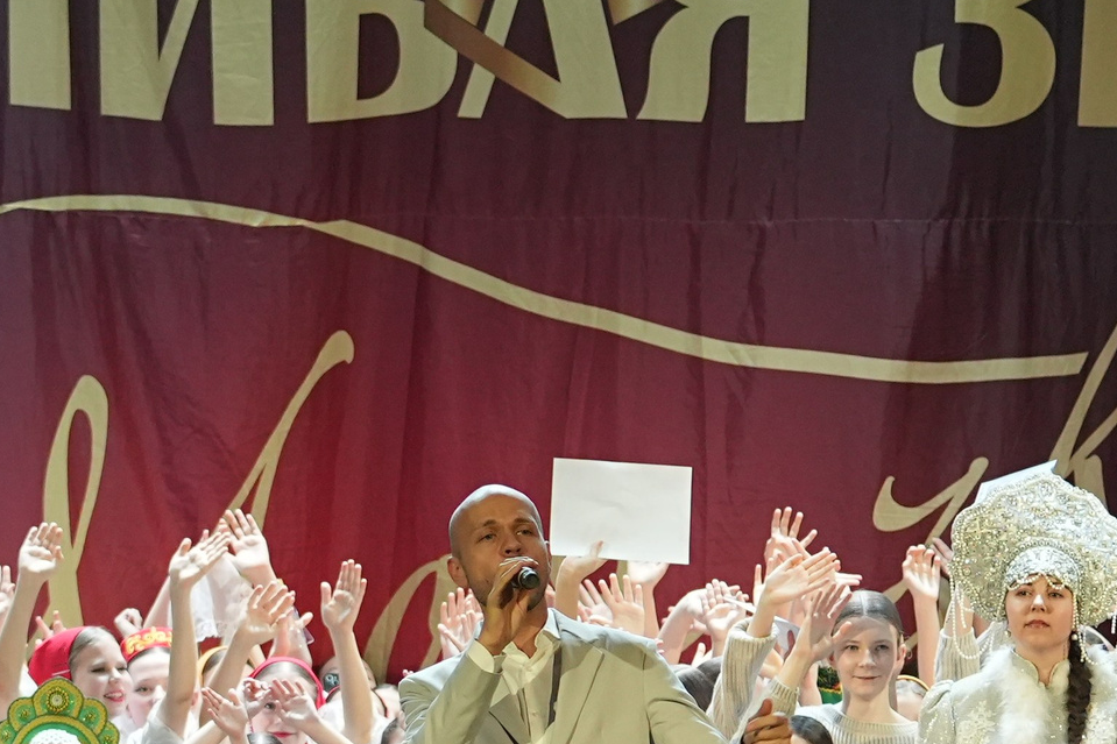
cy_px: 628
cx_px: 454
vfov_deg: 4.5
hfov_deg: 6.7
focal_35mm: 307
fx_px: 9523
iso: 2000
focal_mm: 77
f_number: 2.8
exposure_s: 1/400
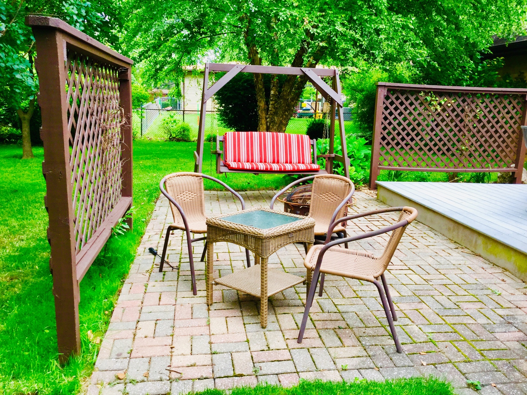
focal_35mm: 31
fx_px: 472
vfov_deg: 45.4
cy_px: 198
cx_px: 264
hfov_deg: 58.4
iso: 40
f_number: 2.4
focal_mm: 3.3
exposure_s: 1/120
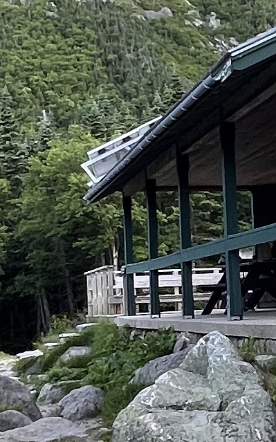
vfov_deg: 23.8
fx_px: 1048
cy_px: 263
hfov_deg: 13.9
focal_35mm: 87
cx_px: 439
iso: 64
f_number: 1.8
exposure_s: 1/99
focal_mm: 1.57
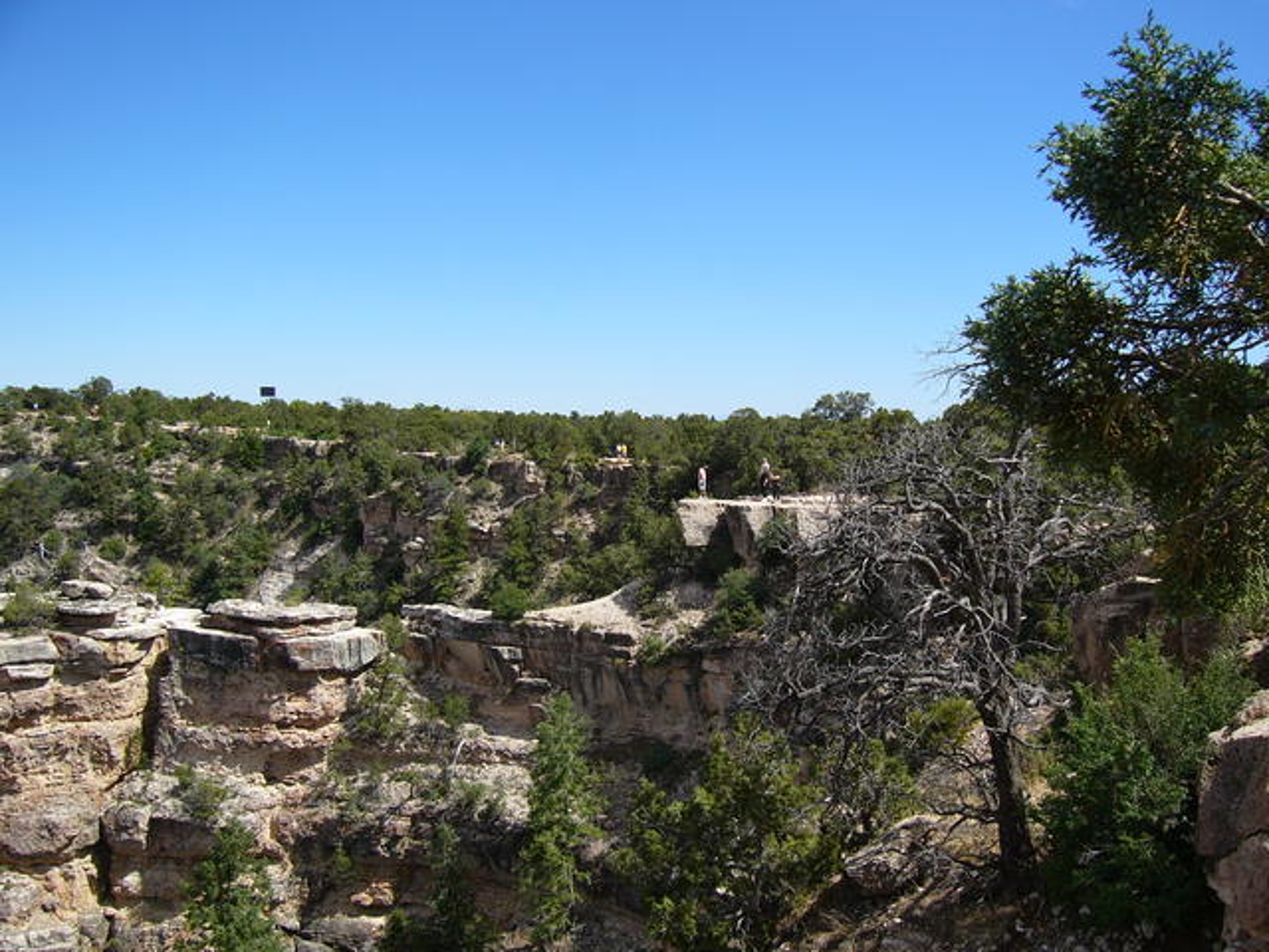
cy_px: 476
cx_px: 634
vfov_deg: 40.7
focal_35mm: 35
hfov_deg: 52.6
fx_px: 1283
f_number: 8
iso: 50
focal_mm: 5.8
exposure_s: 1/125
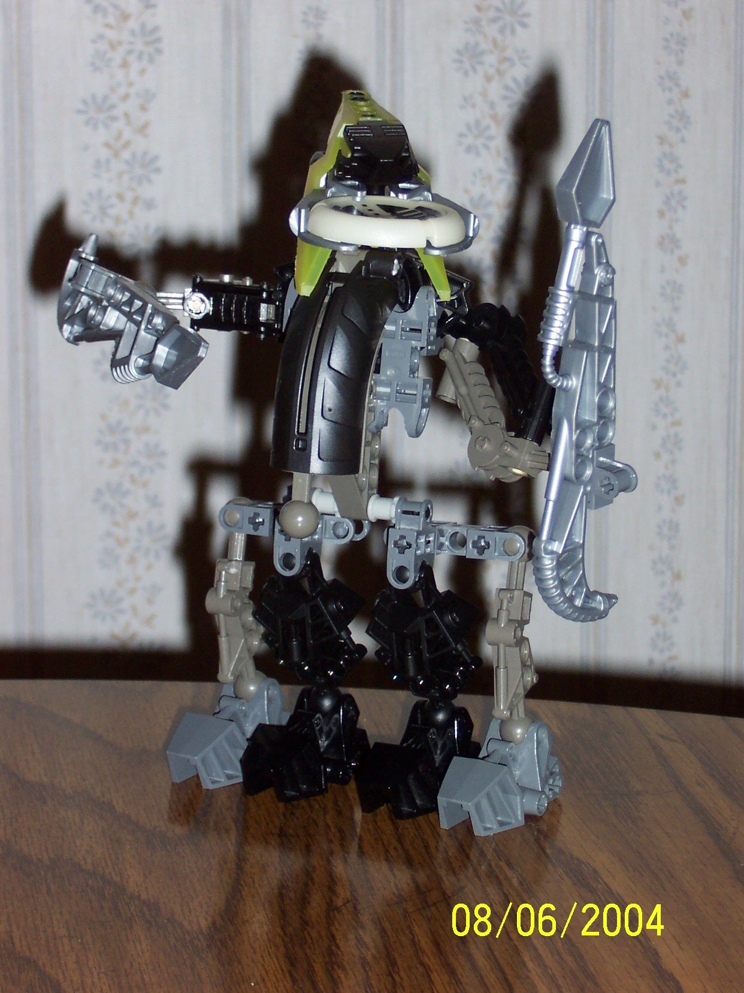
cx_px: 372
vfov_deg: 15.3
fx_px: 3697
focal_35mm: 129
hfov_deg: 11.5
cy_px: 496
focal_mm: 20
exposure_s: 1/125
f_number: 4.8
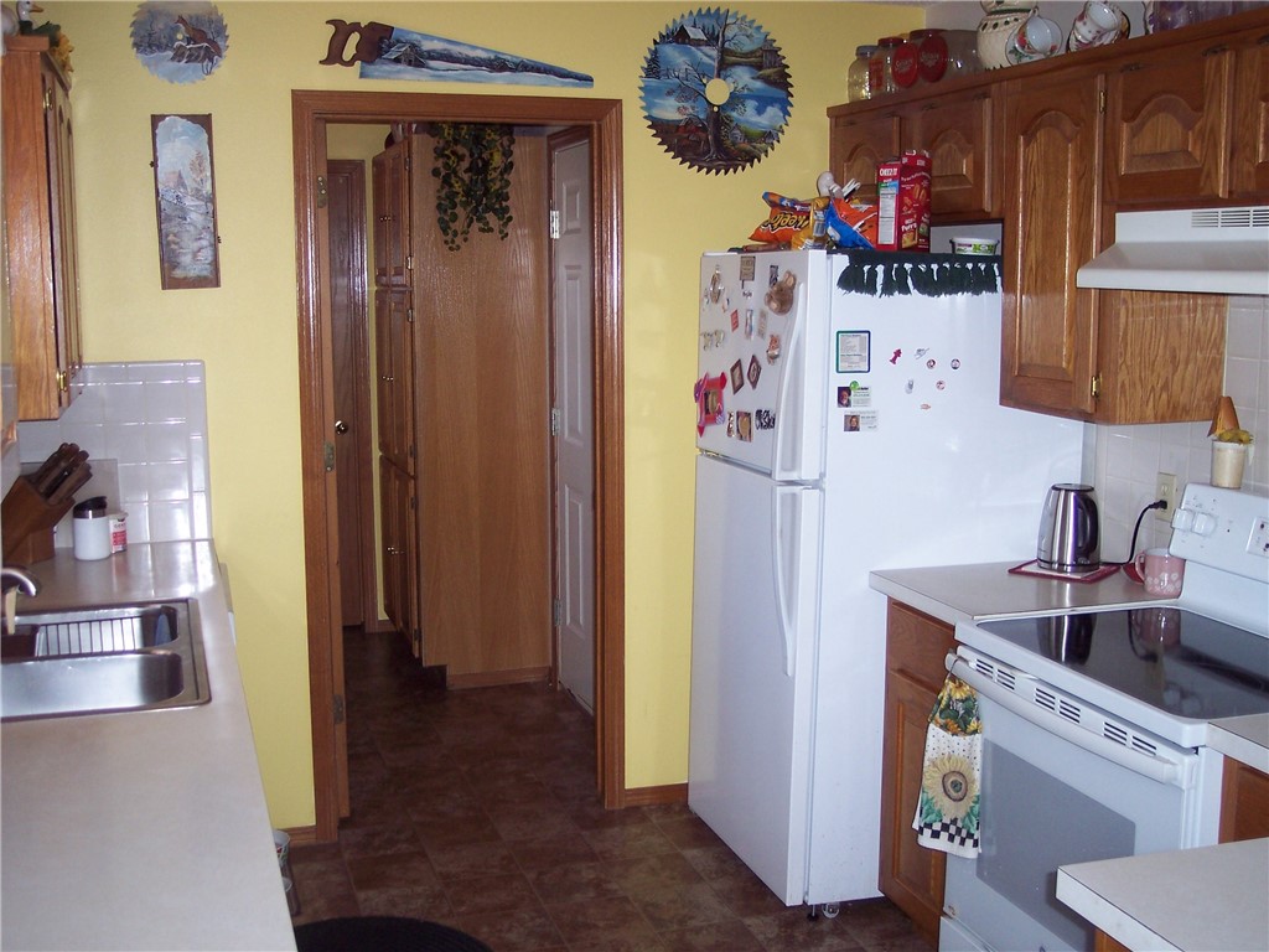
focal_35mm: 39
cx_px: 634
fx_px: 1430
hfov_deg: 47.9
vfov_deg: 36.8
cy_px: 476
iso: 140
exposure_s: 1/60
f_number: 2.8
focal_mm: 8
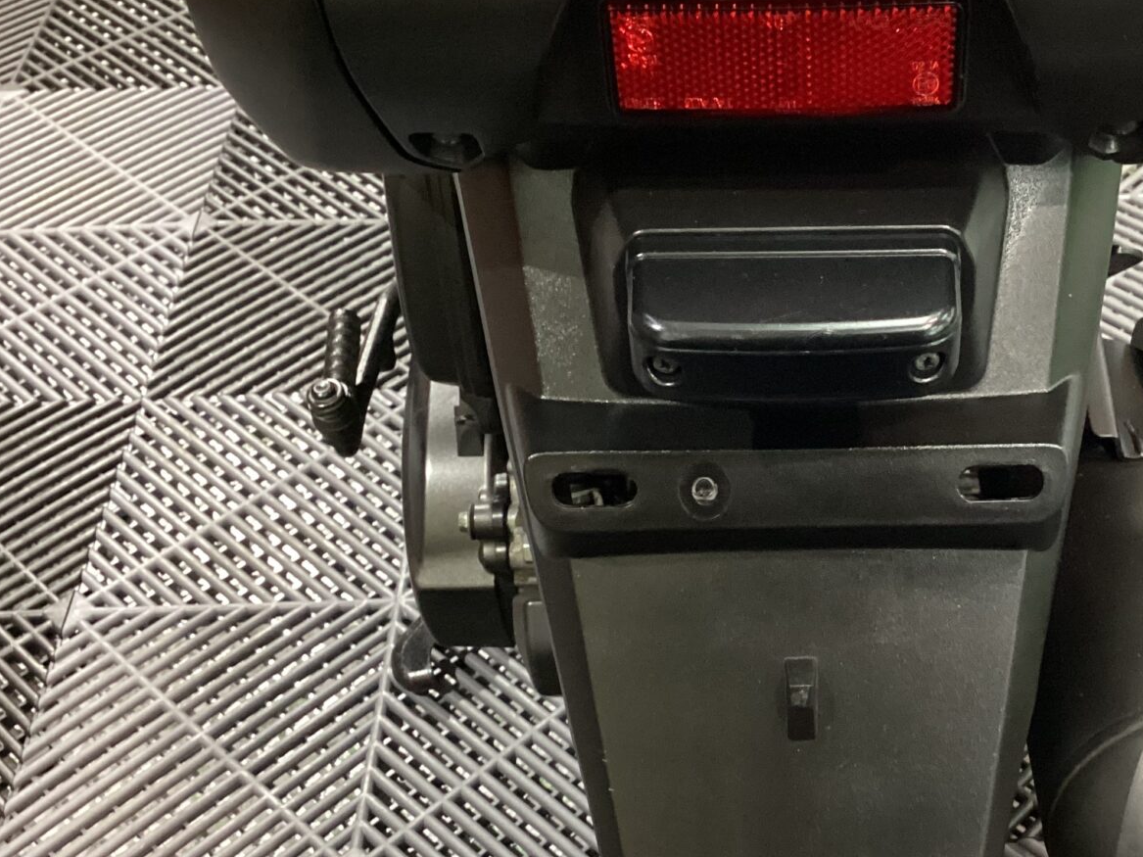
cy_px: 544
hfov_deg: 36.8
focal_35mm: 51
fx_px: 1684
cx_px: 822
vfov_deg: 28.4
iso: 400
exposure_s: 1/30
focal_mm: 3.3
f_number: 2.4
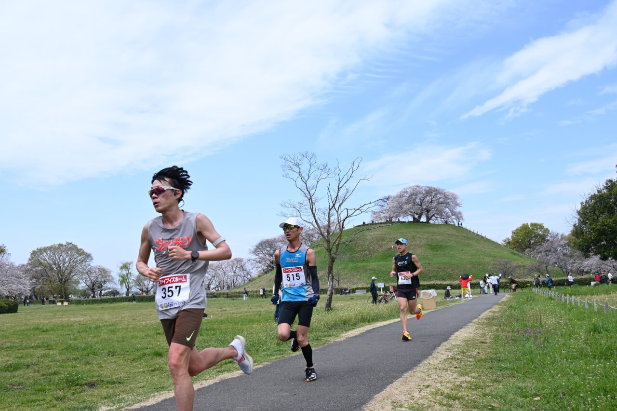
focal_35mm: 32
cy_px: 206
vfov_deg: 40.5
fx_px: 557
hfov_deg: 58.0
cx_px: 308
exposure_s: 1/800
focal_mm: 32.5
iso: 400
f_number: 8
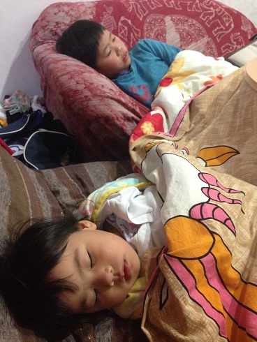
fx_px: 326
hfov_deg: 43.0
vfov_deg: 55.3
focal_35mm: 33
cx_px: 128
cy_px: 171
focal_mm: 4.12
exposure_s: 1/15
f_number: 2.4
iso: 400
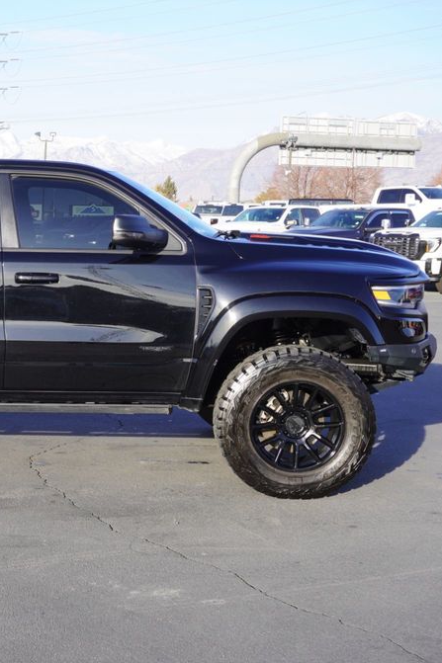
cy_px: 337
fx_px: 1013
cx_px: -18
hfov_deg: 23.4
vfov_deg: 36.3
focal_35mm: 55
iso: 100
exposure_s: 1/100
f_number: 7.1
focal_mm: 24
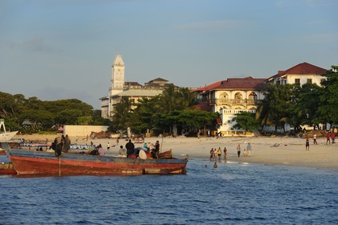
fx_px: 1089
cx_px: 169
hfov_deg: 17.6
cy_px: 112
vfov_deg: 11.8
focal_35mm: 116
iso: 400
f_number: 5.6
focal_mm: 116
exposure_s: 1/500
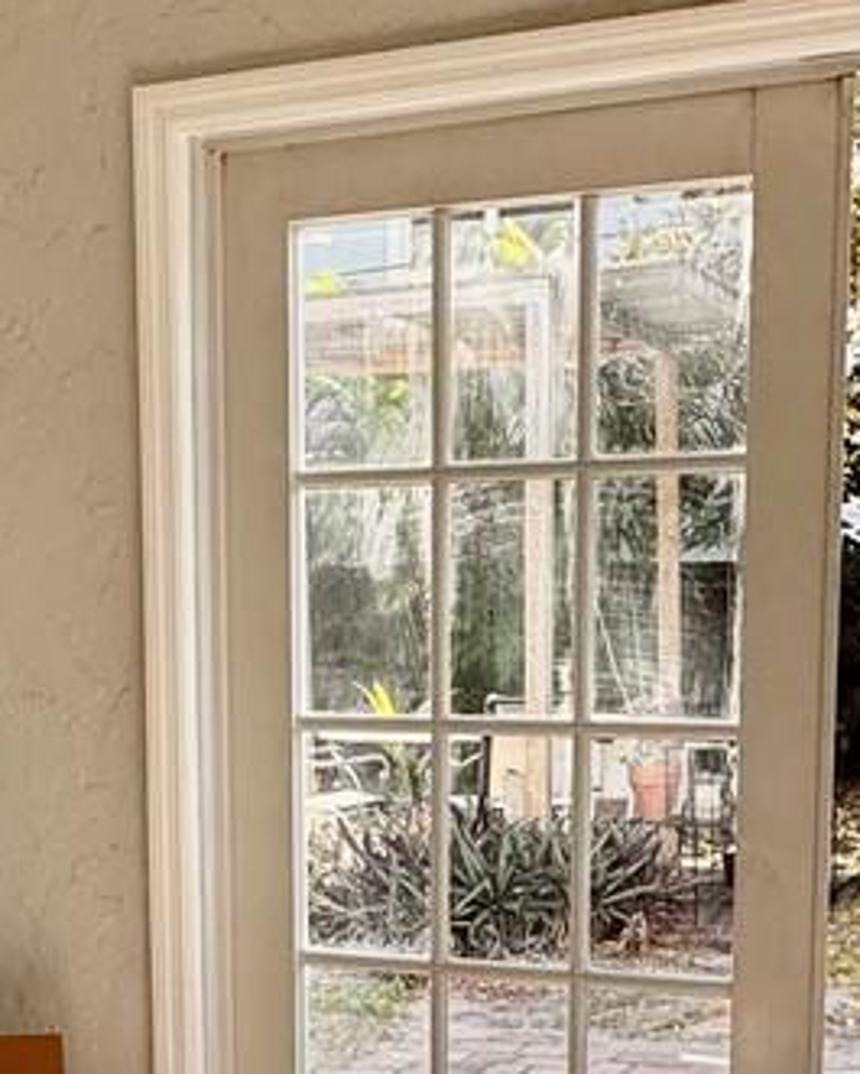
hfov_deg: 23.0
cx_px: 279
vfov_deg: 27.7
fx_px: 2099
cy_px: 947
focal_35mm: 66
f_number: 2.2
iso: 40
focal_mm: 2.22
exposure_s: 1/229
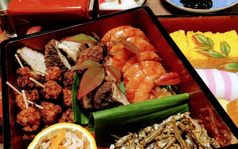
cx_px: 80
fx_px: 266
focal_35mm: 41
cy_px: 77
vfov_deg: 31.2
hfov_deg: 47.5
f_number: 2.2
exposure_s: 1/30
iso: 200
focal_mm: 4.15
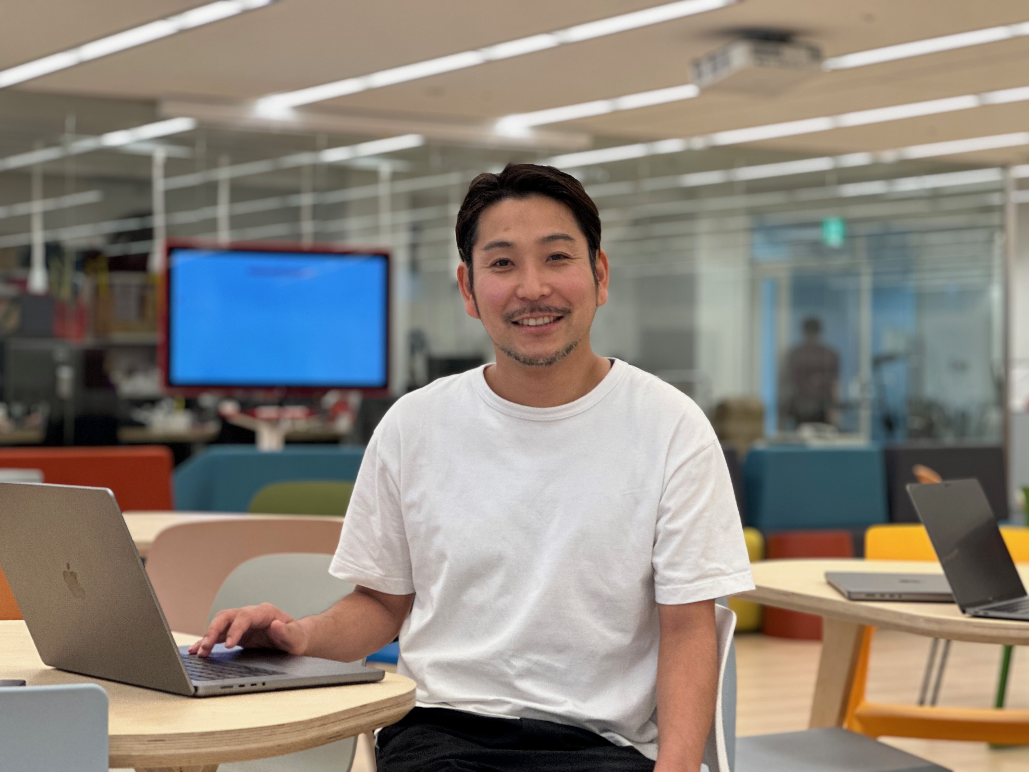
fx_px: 2289
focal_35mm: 77
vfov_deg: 19.1
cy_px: 386
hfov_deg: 25.3
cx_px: 514
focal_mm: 9
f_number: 2.8
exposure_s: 1/100
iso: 100
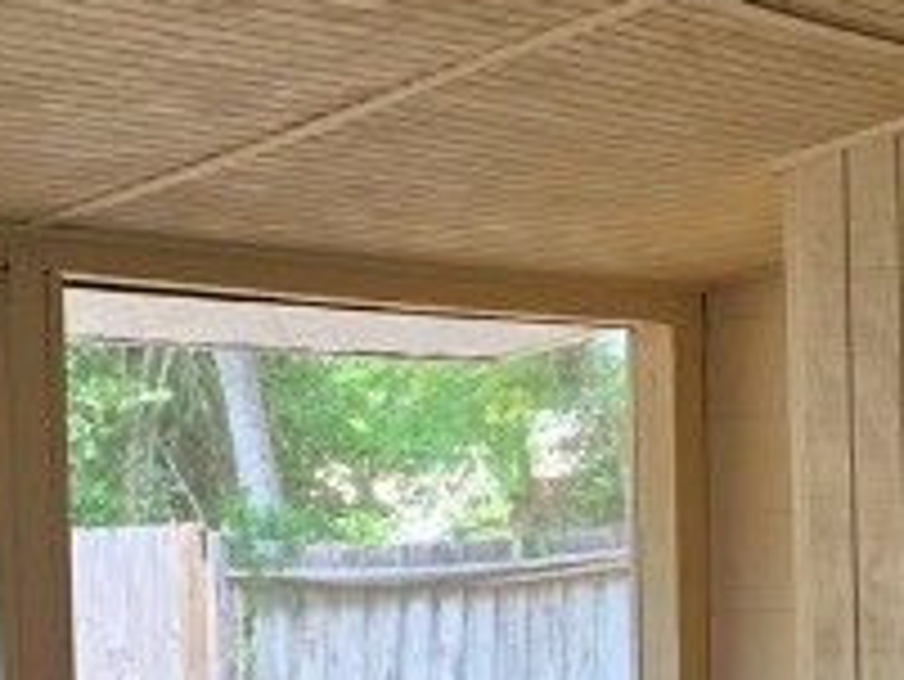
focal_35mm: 117
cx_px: 724
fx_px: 3057
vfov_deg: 12.5
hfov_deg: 16.7
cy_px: 689
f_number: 1.7
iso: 80
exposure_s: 1/180
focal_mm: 6.3
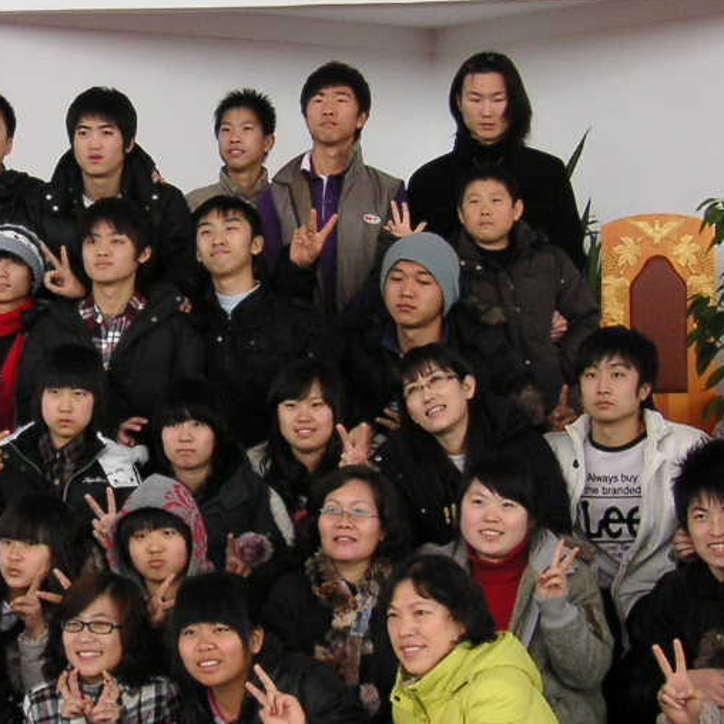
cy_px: 325
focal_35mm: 103
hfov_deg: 16.7
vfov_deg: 16.9
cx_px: 117
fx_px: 2437
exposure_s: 1/45
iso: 64
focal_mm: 6.1
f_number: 2.8
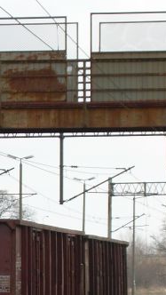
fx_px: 2259
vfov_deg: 7.5
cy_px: 237
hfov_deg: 4.2
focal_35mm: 289
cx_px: -57
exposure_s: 1/193
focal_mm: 18.9
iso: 50
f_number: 4.9
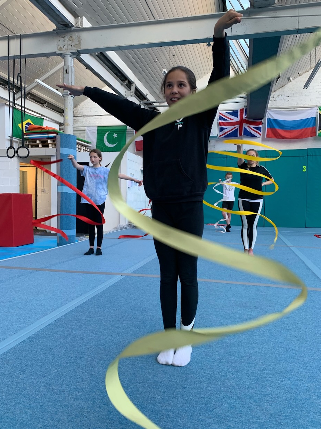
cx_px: 159
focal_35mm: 27
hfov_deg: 51.3
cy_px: 212
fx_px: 334
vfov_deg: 65.3
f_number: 1.8
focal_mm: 4.25
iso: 100
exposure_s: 1/119
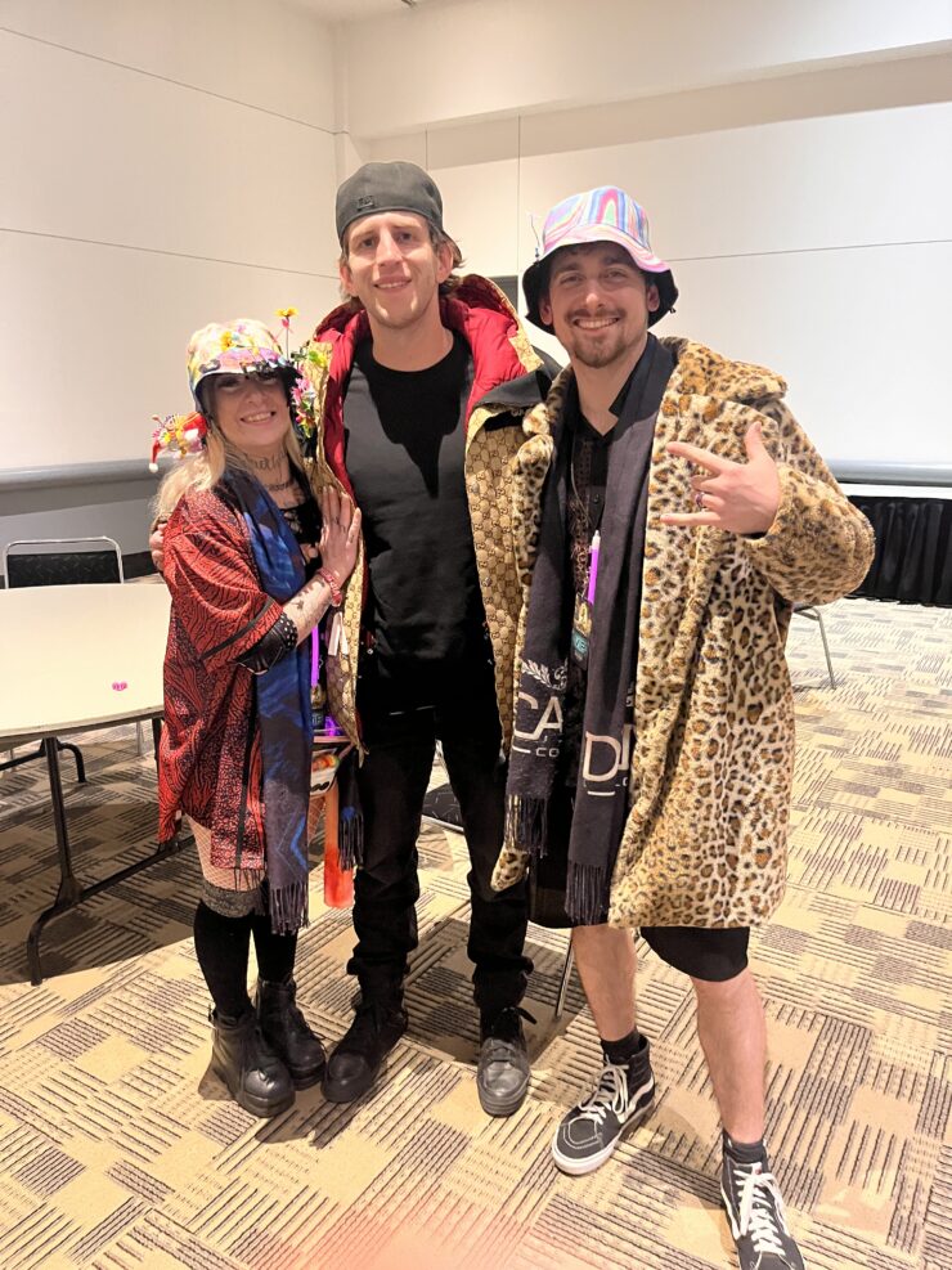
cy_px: 635
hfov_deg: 53.1
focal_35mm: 26
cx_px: 476
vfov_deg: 67.3
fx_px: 954
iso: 640
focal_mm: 5.1
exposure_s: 1/30
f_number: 1.6
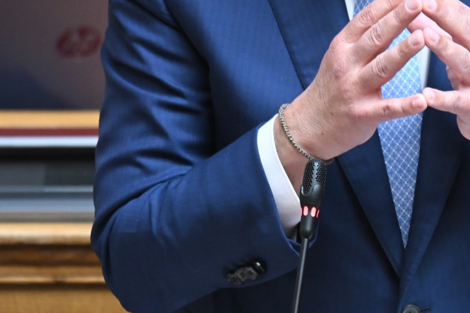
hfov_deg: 1.5
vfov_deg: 1.0
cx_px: 522
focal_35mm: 1369
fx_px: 17865
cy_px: -61
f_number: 6.3
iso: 3600
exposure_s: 1/250
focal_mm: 560
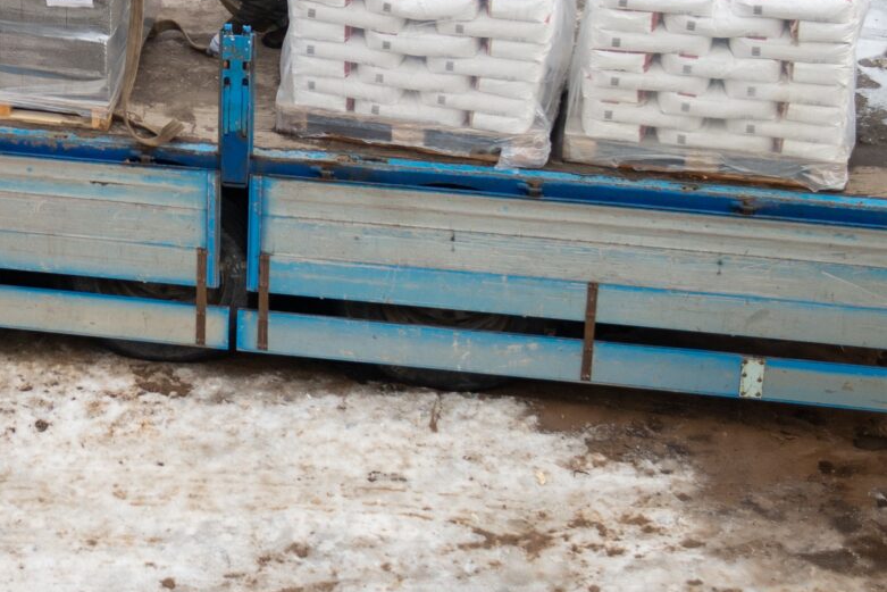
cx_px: 72
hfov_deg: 17.1
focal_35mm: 118
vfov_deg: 11.6
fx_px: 2908
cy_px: 81
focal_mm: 36
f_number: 2.8
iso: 400
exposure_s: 1/2500
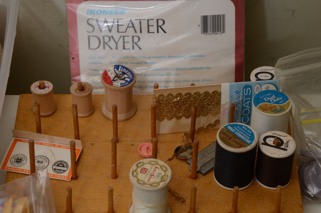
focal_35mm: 112
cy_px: 106
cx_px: 160
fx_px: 1001
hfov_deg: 18.2
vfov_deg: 12.1
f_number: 13
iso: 100
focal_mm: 75
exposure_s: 1/60
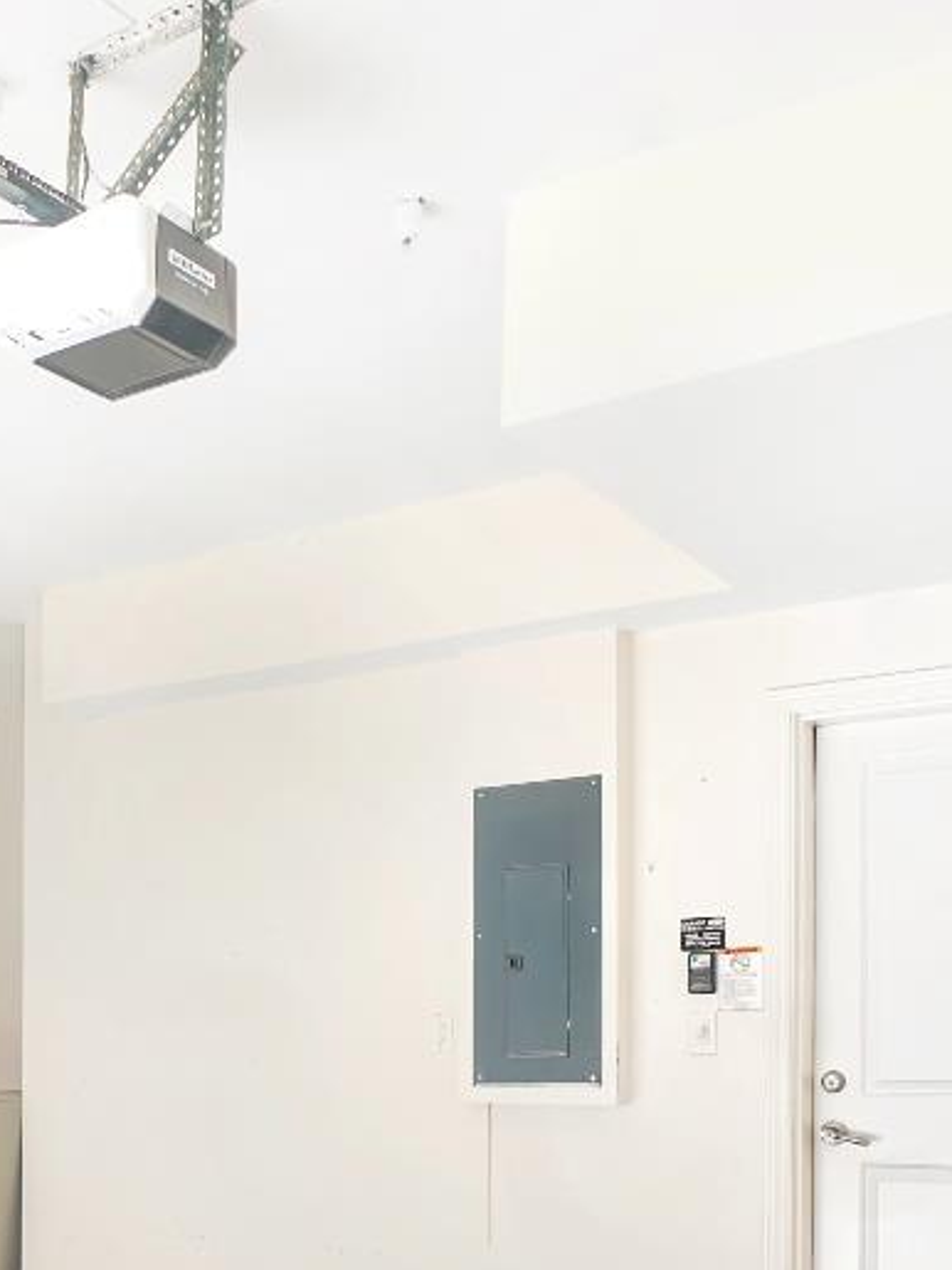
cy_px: 1147
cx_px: 22
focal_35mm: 42
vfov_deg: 41.2
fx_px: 1541
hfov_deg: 31.9
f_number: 9
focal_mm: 10
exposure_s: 1/13
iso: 125
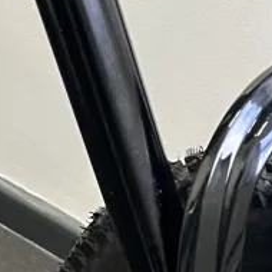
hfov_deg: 13.4
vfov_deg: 12.2
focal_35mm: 129
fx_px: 1147
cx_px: 265
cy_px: 520
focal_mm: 5.1
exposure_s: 1/50
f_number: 1.6
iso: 250
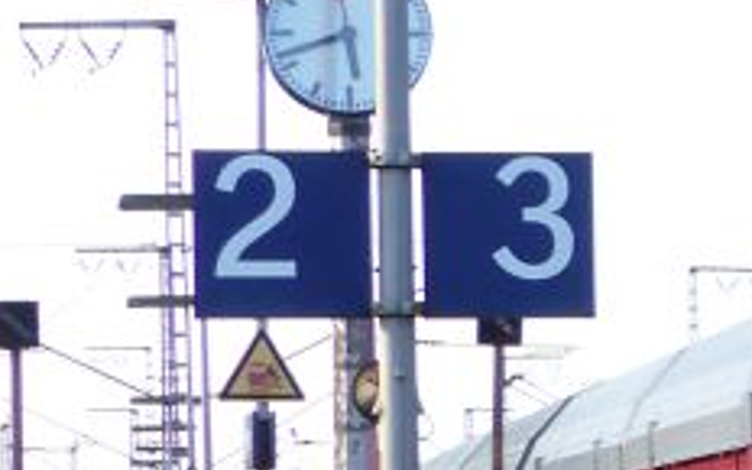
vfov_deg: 5.4
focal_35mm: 241
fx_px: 4939
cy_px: 486
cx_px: 1886
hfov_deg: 8.0
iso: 160
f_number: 2.8
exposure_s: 1/500
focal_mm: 7.8
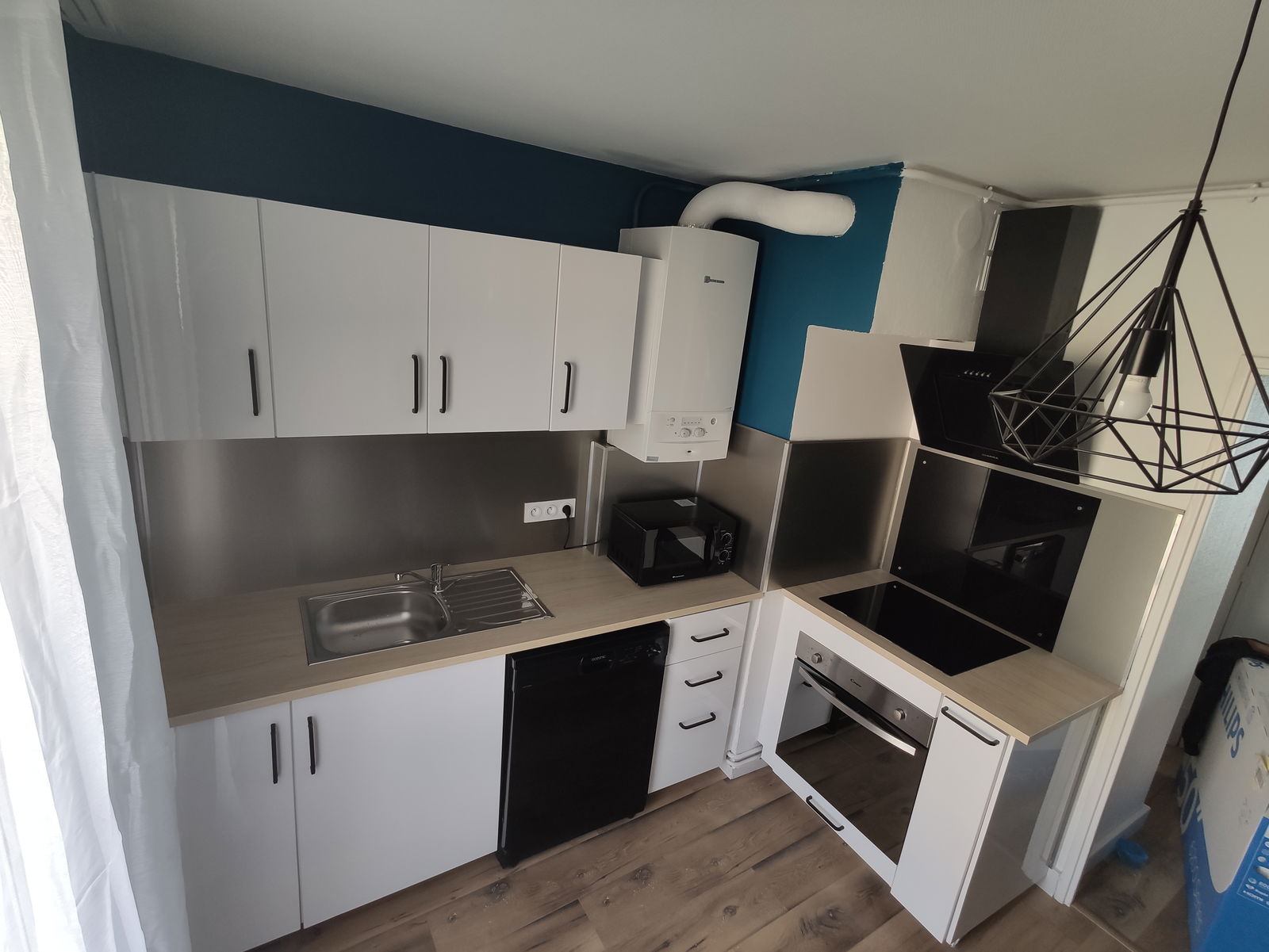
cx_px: 634
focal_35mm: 15
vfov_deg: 81.8
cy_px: 476
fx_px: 550
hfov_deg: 98.2
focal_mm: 2.25
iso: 155
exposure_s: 1/100
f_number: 2.2
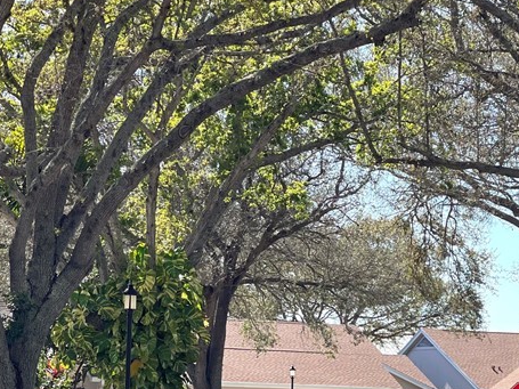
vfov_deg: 10.3
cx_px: 262
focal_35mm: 144
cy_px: 275
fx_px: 2158
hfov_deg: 13.7
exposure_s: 1/641
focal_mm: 7.5
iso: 32
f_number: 2.2
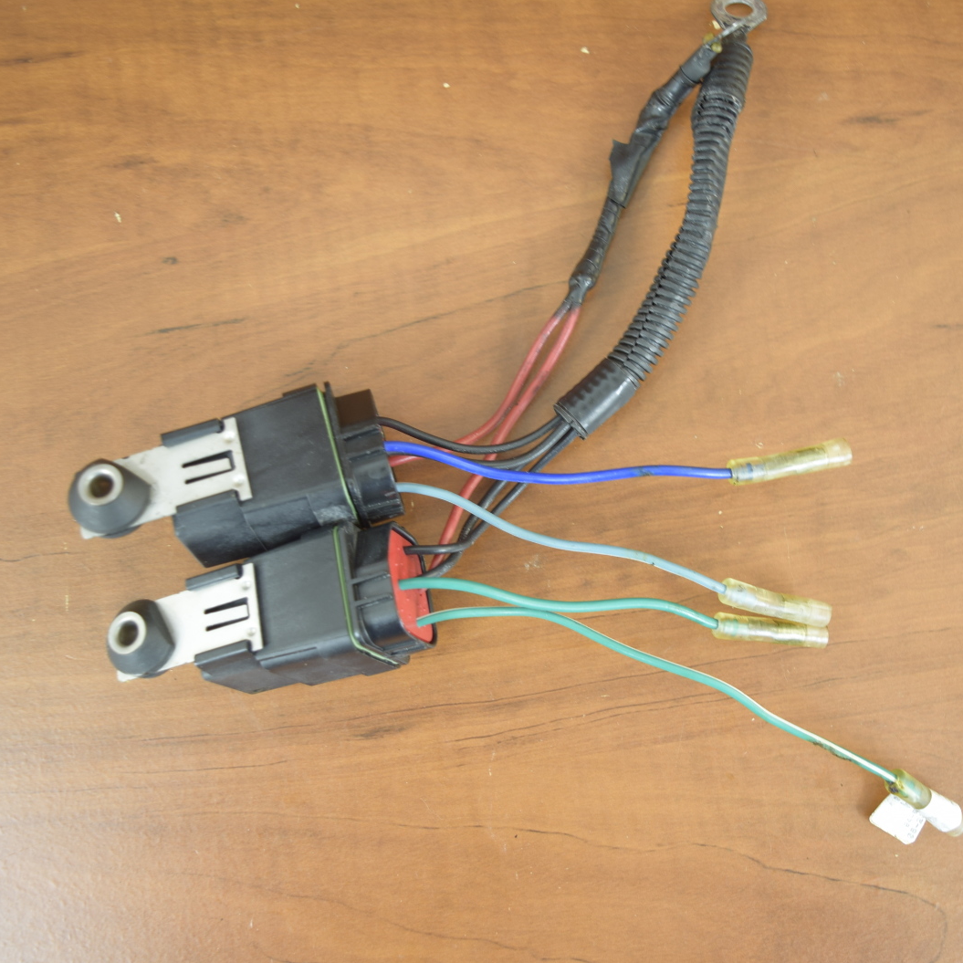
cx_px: 580
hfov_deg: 41.1
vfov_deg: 41.3
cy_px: 482
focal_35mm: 41
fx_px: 1279
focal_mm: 21
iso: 160
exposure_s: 1/30
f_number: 3.8
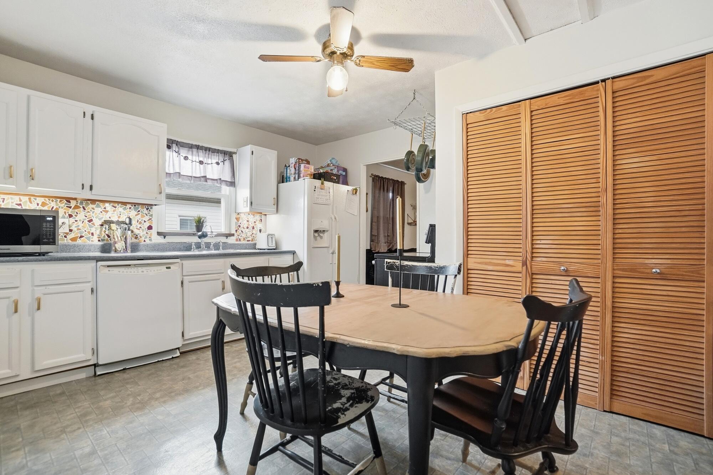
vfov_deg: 77.3
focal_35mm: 15
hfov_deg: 100.4
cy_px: 238
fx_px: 297
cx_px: 356
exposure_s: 1/100
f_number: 4
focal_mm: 10
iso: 100
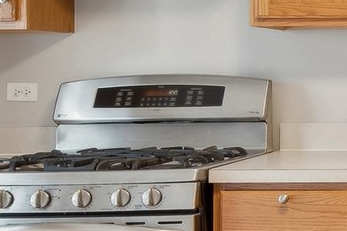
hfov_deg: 18.6
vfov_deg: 16.2
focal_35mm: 84
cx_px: 631
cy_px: 83
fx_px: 809
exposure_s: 1/6
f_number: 8
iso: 250
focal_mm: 12
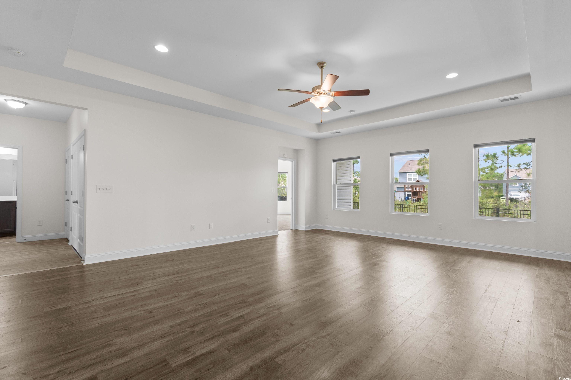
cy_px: 190
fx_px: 238
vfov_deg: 77.3
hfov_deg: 100.4
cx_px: 286
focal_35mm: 15
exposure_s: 1/3
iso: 100
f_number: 4.5
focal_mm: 10
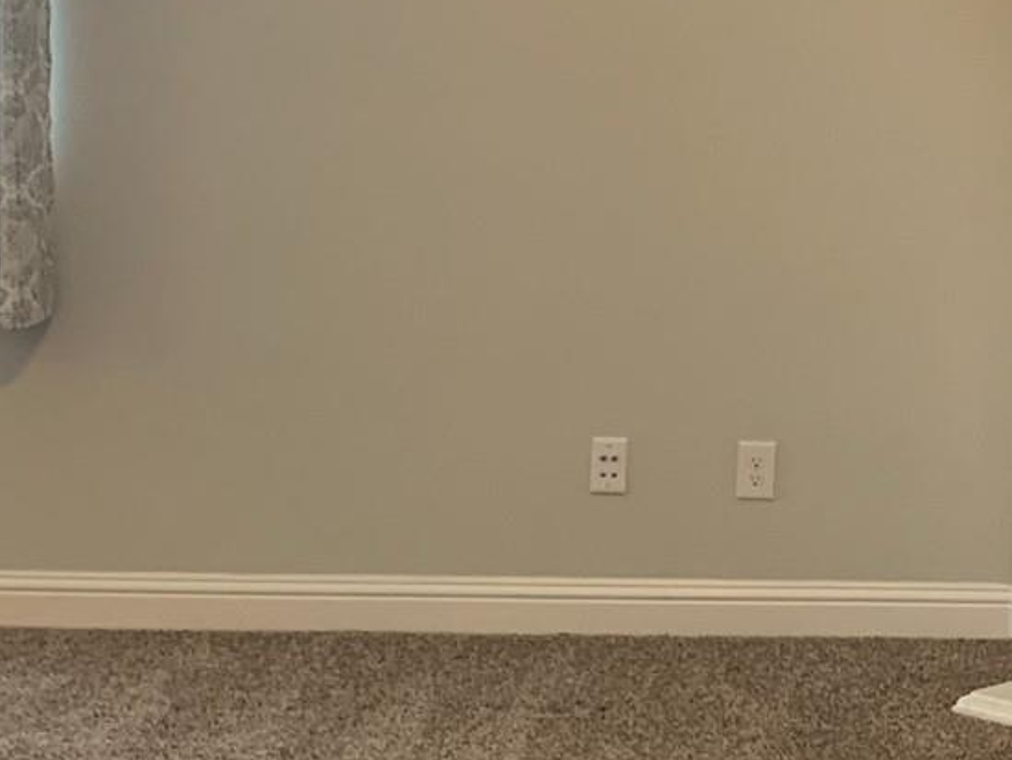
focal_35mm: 97
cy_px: 98
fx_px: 2836
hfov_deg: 19.2
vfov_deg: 15.1
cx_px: 1194
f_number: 1.8
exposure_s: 1/60
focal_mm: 4.25
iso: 125
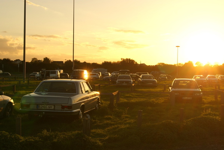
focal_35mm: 68
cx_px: 112
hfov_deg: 29.9
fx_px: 420
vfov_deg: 20.2
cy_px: 75
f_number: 11
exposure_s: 1/100
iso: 100
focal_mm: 45
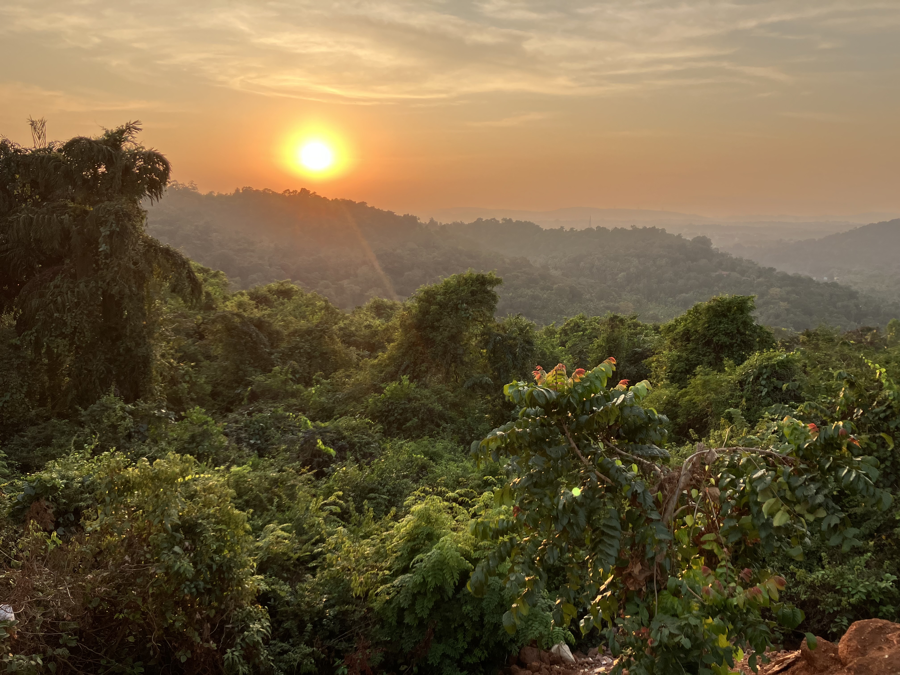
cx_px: 450
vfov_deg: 49.7
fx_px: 728
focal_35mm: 28
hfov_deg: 63.4
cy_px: 338
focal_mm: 3.99
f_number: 1.8
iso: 32
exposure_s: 1/540
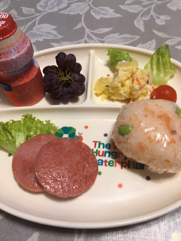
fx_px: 202
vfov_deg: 61.7
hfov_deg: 48.2
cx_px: 90
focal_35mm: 29
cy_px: 120
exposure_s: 1/30
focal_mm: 4.15
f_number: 2.2
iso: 50
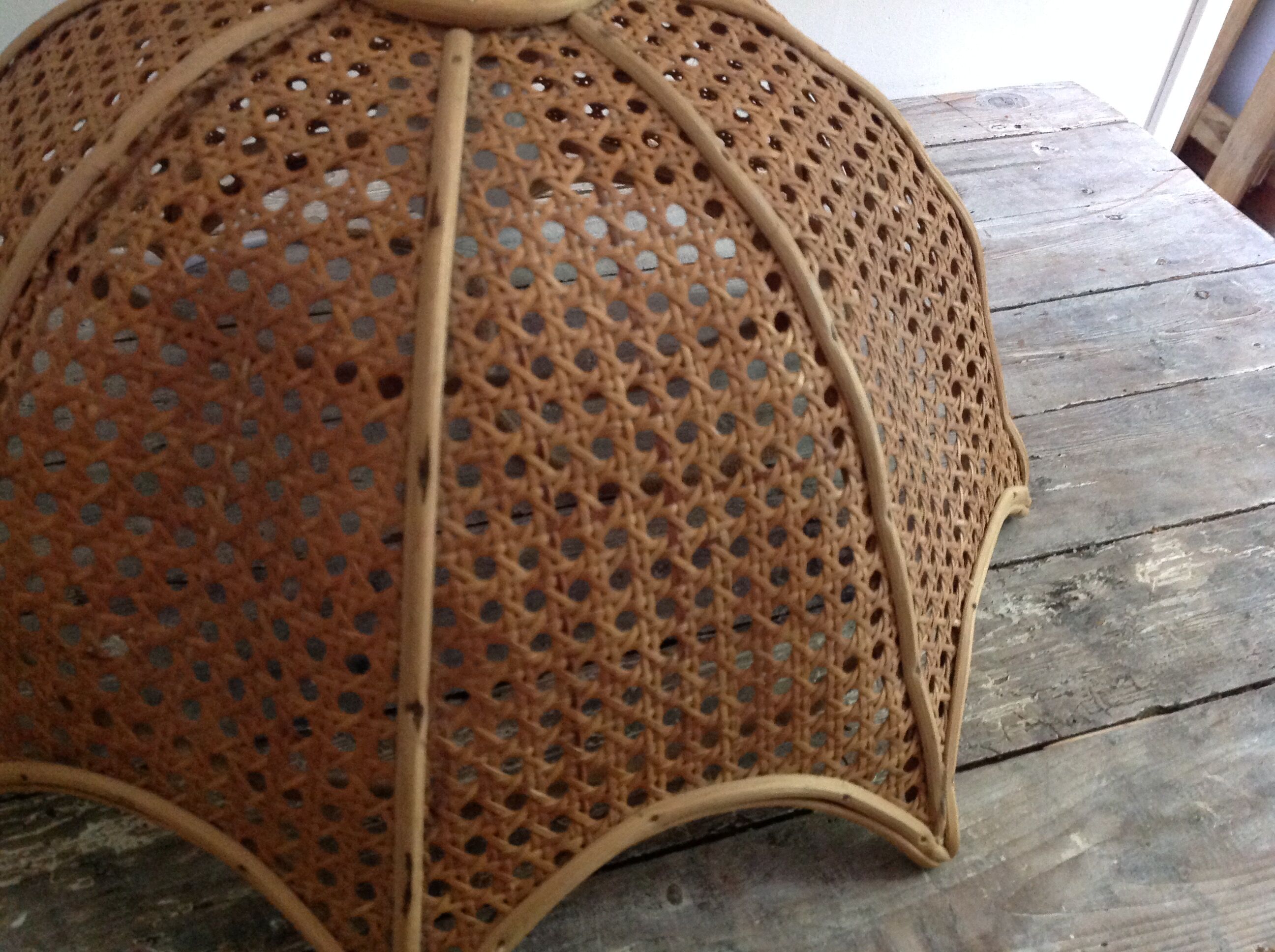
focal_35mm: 35
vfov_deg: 40.6
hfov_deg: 52.7
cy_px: 476
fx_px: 1287
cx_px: 638
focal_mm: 4.28
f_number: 2.4
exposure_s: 1/15
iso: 400
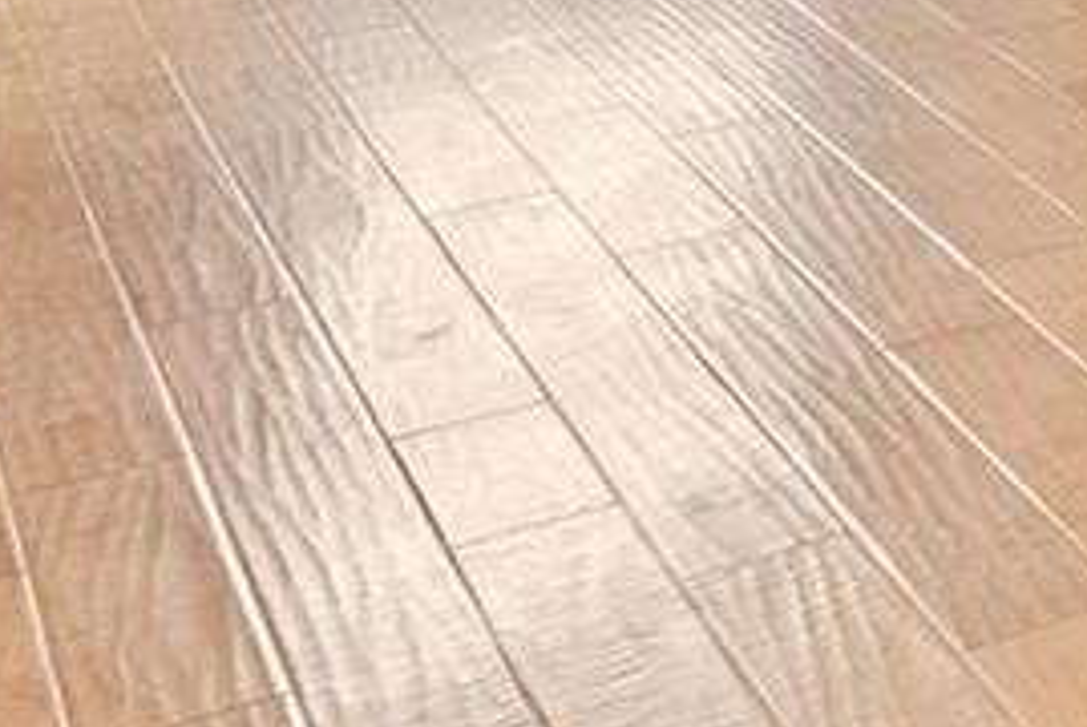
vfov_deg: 12.2
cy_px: -885
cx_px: 2792
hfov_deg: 13.5
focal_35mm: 95
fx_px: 2872
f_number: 9
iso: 400
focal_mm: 8
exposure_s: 1/1.25
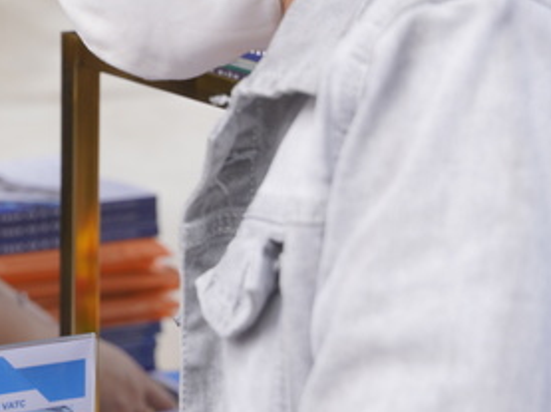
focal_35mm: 149
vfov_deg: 9.9
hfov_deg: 12.8
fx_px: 2365
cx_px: -187
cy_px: 9
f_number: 4
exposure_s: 1/160
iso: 160
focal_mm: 42.8
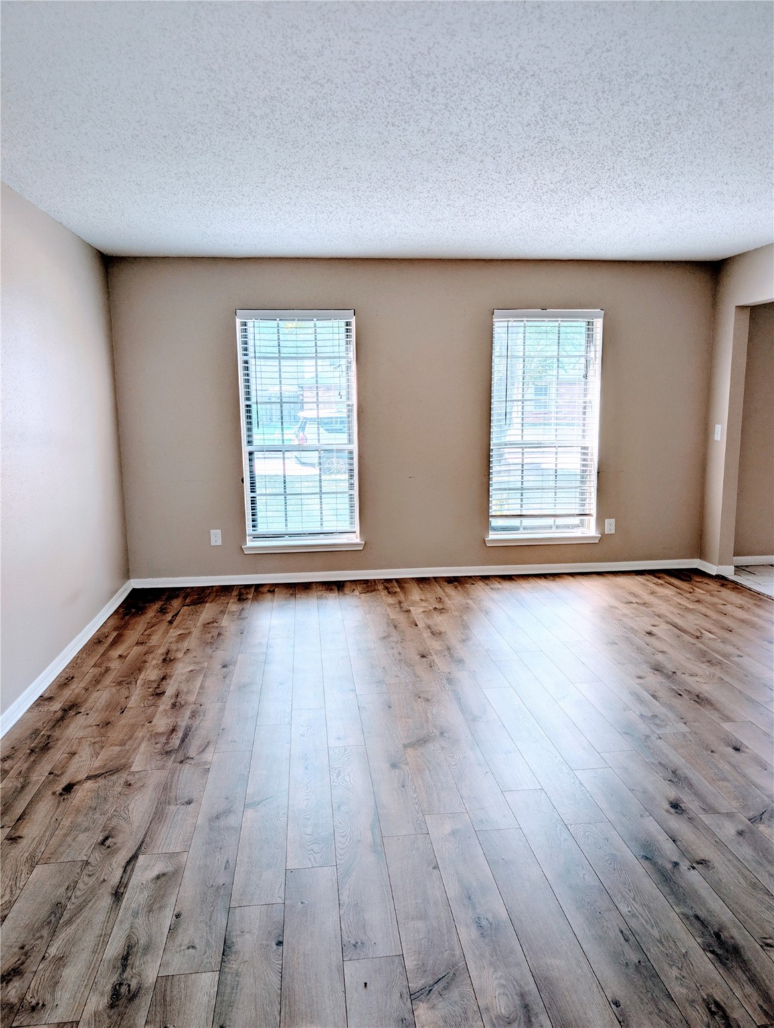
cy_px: 514
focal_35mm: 24
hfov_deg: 56.9
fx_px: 714
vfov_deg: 71.5
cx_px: 387
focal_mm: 6.9
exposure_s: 1/52.4
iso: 22
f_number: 1.68
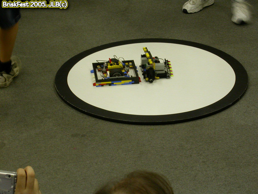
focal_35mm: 111
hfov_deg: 17.7
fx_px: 827
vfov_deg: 13.3
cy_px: 97
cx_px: 129
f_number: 4.2
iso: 100
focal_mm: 23.1
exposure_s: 1/11.5
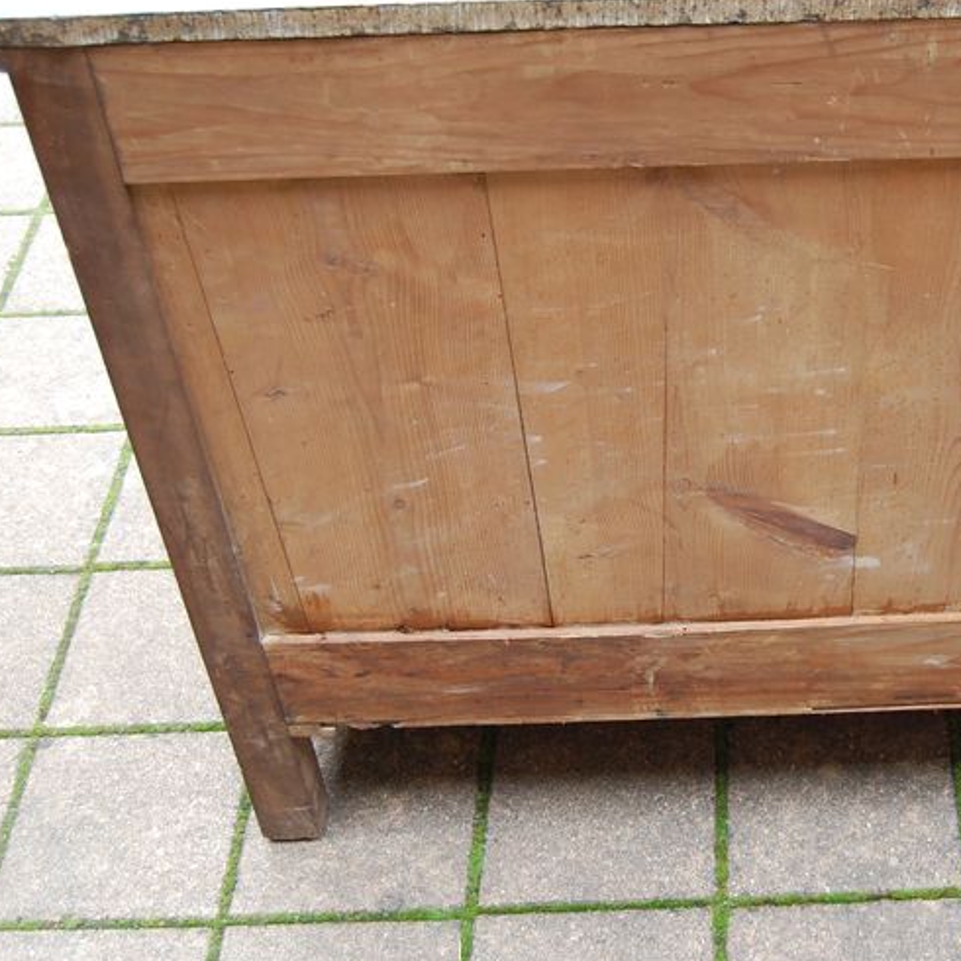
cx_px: 792
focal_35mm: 61
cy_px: 473
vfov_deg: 28.2
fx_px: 1916
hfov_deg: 27.5
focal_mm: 26
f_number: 5
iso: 400
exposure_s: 1/100
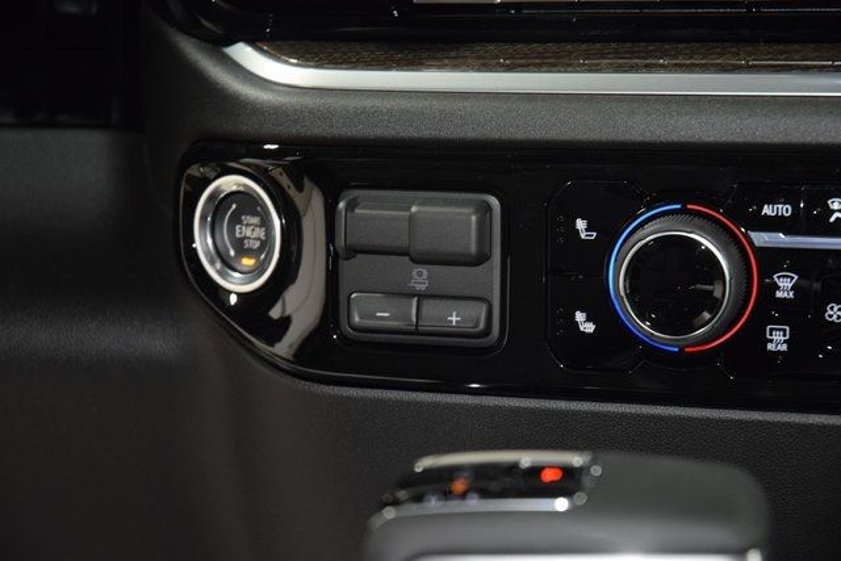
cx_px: 420
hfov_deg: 19.5
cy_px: 280
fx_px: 2453
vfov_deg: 13.0
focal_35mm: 105
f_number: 4.5
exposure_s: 1/30
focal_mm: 70
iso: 2200
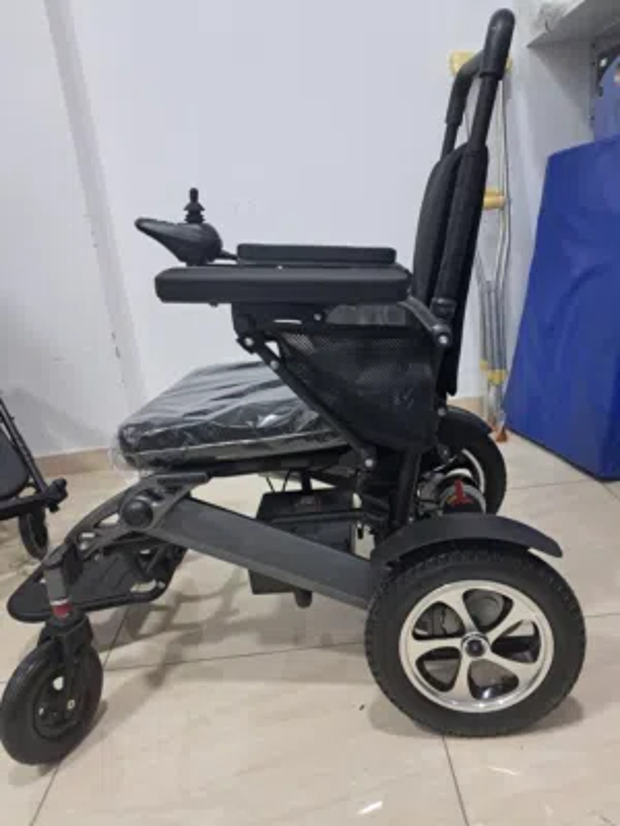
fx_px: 645
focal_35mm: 27
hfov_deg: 51.4
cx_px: 310
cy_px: 413
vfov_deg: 65.3
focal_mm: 4
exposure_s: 1/50
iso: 400
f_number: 1.8
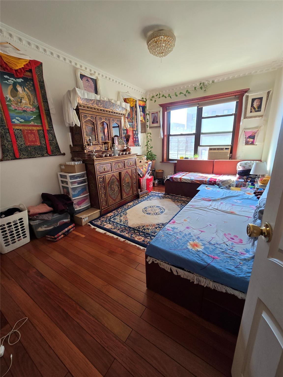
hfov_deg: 89.9
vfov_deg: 106.2
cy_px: 188
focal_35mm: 13
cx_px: 142
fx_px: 142
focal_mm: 2.2
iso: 80
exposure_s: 1/60
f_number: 2.2
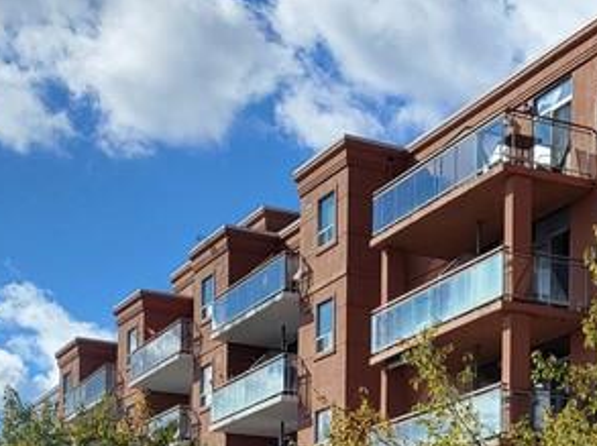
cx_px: 721
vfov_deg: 15.3
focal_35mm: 91
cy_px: 615
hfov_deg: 20.2
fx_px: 1567
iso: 40
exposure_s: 1/3229
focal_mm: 5.4
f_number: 1.8
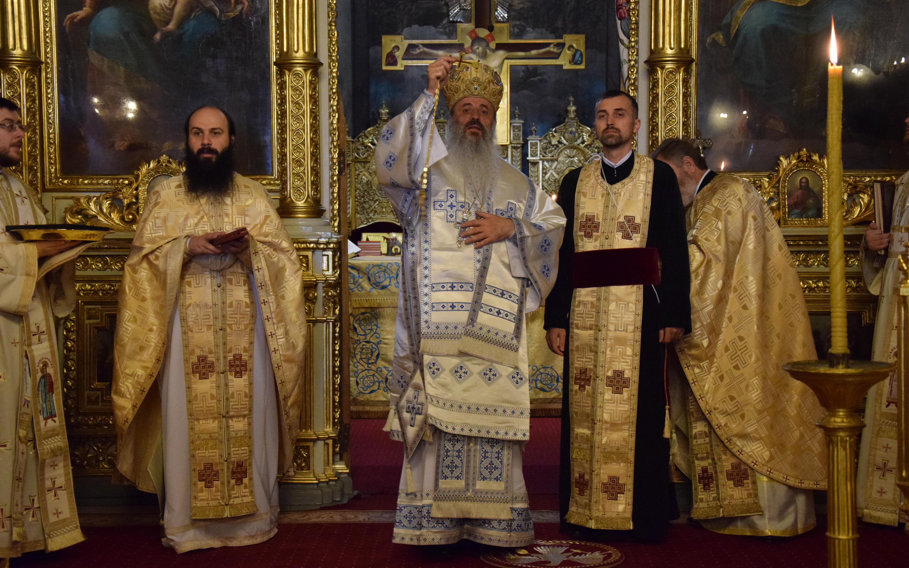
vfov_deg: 21.0
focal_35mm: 62
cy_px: 281
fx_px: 1536
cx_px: 457
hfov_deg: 33.0
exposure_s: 1/50
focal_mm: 40
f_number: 4.5
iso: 2500
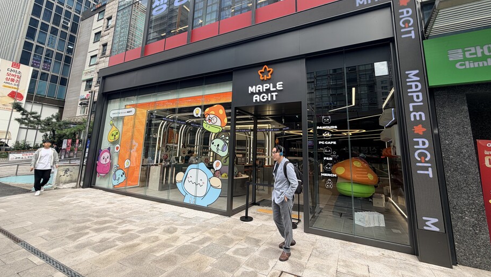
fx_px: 208
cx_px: 245
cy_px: 116
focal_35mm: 16
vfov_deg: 66.7
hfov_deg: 99.4
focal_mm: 2.22
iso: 20
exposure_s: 1/120
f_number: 2.2
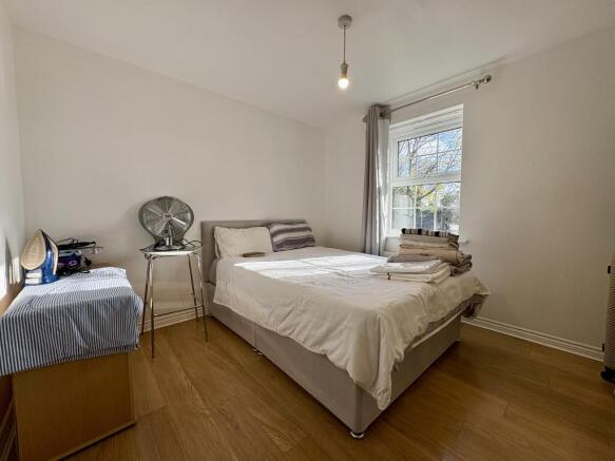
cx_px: 308
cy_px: 230
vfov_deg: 85.7
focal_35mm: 14
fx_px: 249
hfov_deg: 102.1
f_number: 2.2
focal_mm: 2.22
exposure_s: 1/356
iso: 64
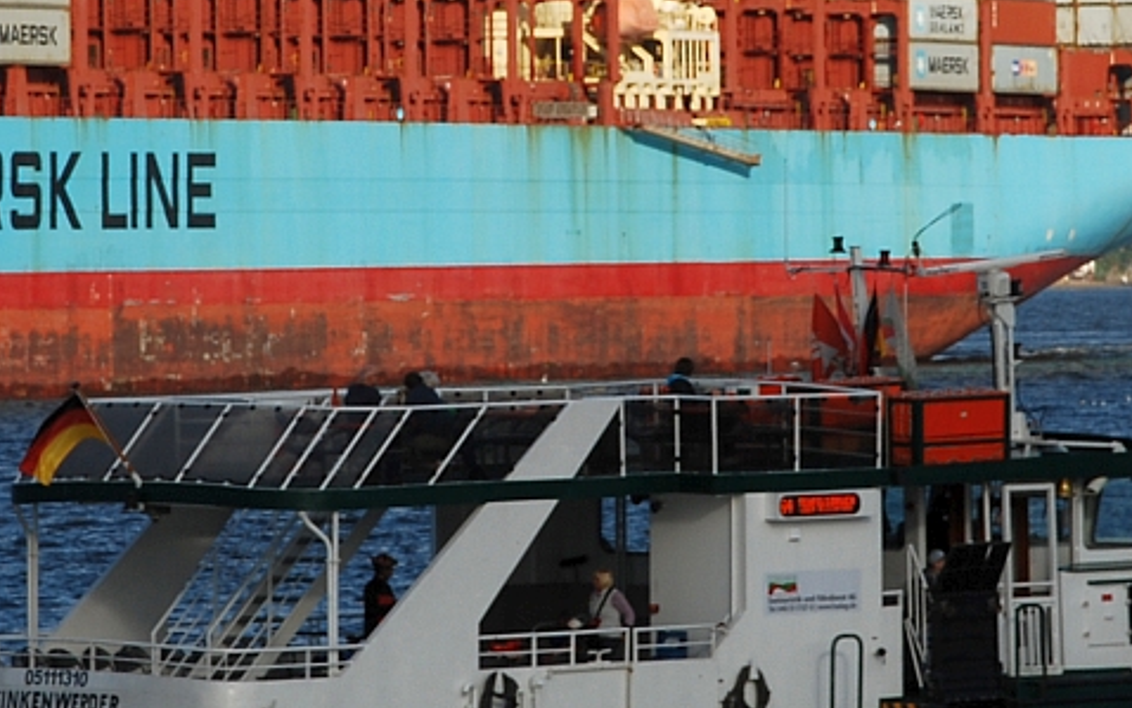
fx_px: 9103
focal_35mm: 295
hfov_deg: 7.1
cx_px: 573
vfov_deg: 4.5
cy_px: 169
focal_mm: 90
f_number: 10
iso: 125
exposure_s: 1/250
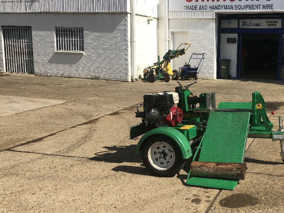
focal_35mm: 45
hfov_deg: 40.5
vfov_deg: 32.2
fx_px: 369
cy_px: 105
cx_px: 225
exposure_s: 1/2404
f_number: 1.8
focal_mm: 4
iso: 20
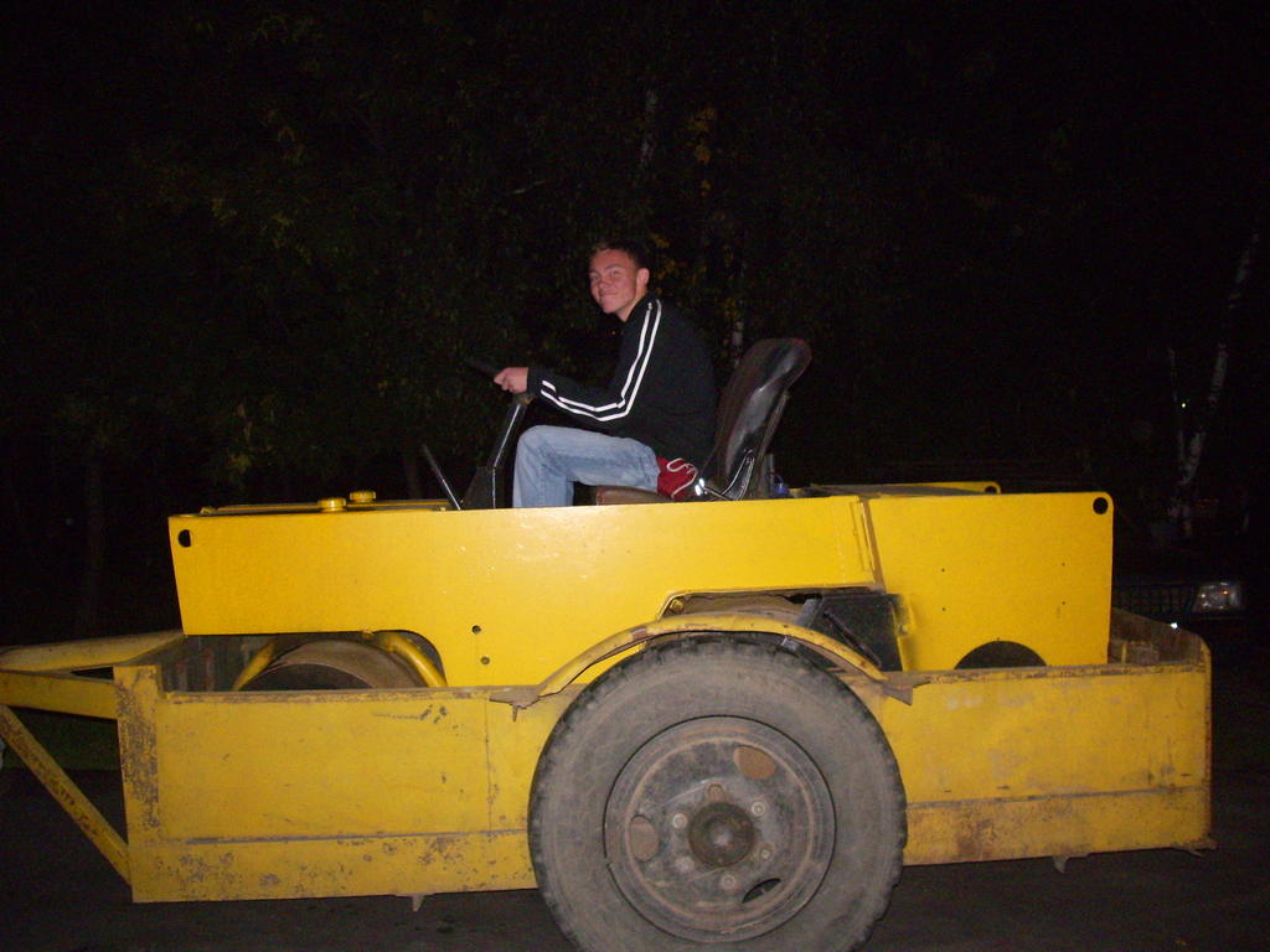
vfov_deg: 40.7
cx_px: 635
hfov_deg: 52.6
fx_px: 1284
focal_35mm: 35
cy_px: 476
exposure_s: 1/40
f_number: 2.6
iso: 320
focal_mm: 5.8
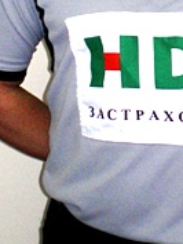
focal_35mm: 86
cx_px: 165
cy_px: -4
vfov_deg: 21.9
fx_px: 605
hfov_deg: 16.9
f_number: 3.1
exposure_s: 1/30
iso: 400
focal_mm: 6.3
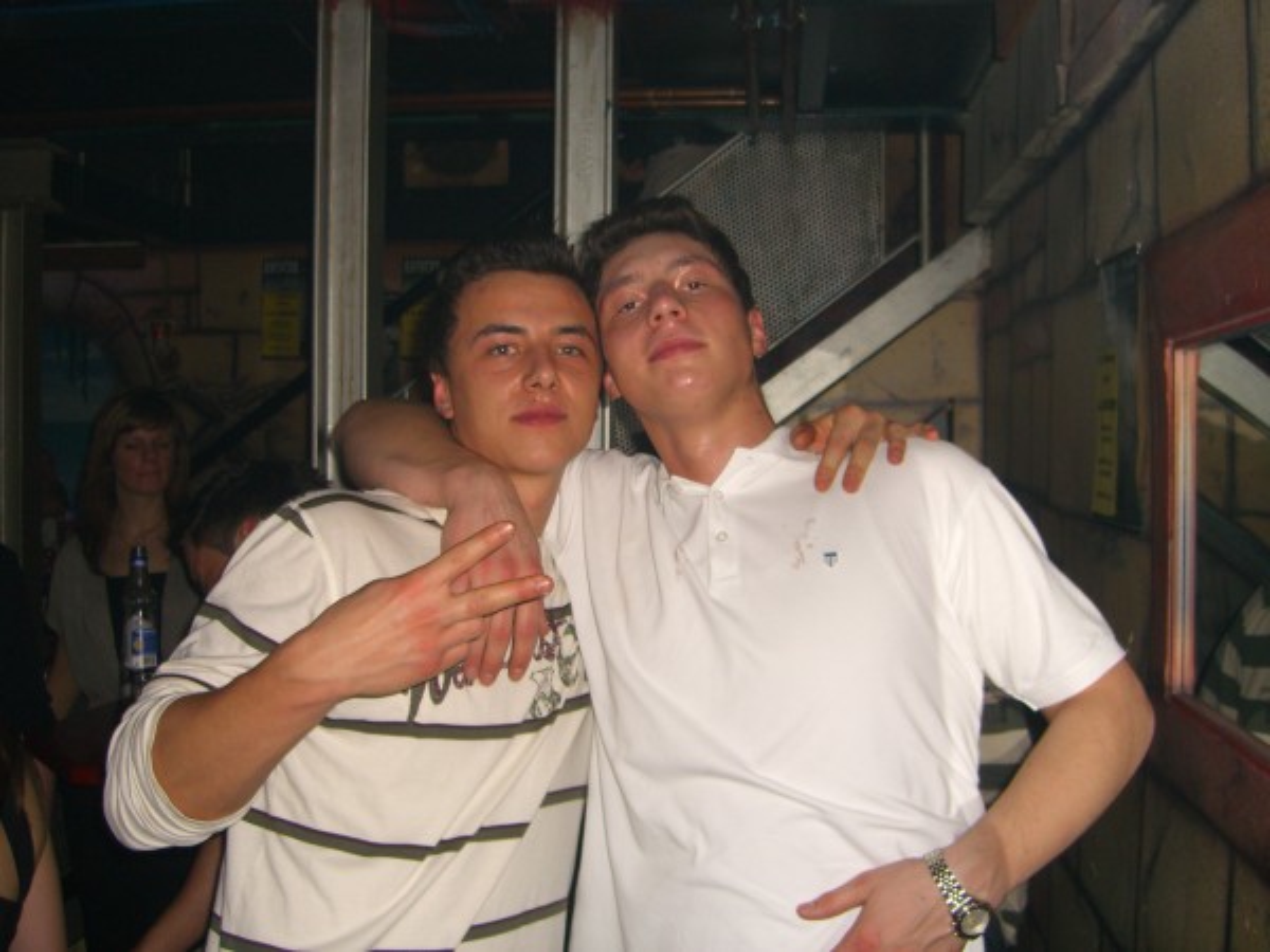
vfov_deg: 37.7
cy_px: 476
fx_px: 1394
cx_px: 635
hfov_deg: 49.0
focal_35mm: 38
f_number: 2.8
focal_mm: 7.9
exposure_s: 1/60
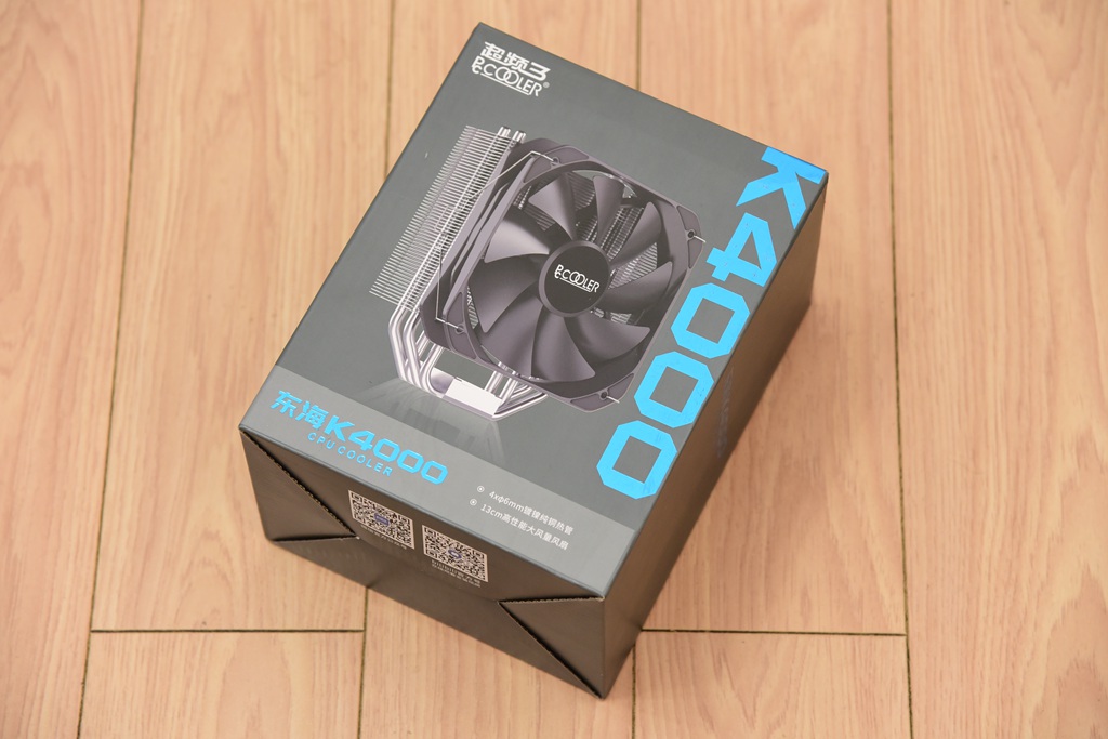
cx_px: 554
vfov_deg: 12.5
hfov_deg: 18.6
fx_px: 3386
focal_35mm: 110
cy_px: 370
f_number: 5.6
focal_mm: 110
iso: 1600
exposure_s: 1/60
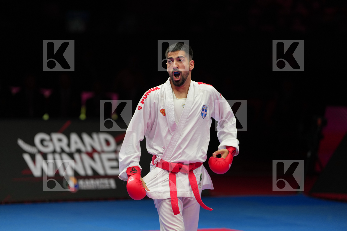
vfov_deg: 6.9
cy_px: 116
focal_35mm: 200
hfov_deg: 10.3
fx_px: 1927
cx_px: 174
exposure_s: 1/1000
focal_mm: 200
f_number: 2.8
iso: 500
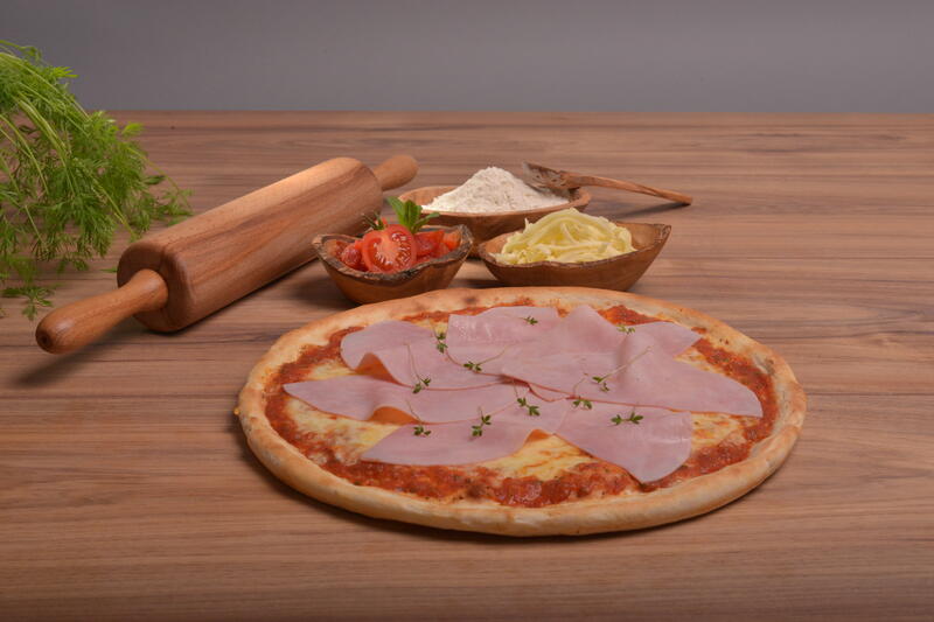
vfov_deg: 27.0
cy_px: 311
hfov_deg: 39.6
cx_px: 467
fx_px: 1297
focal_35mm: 50
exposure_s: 1/250
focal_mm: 50
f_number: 16
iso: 1000
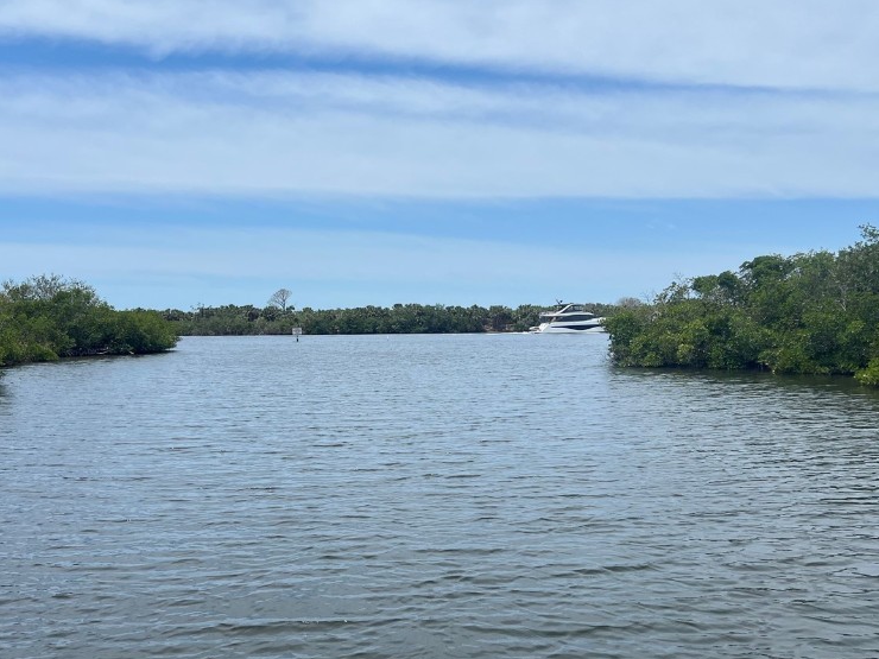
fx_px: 914
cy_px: 379
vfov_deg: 39.6
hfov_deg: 51.3
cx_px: 454
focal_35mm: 36
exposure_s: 1/7463
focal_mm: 5.7
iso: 50
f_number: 1.5
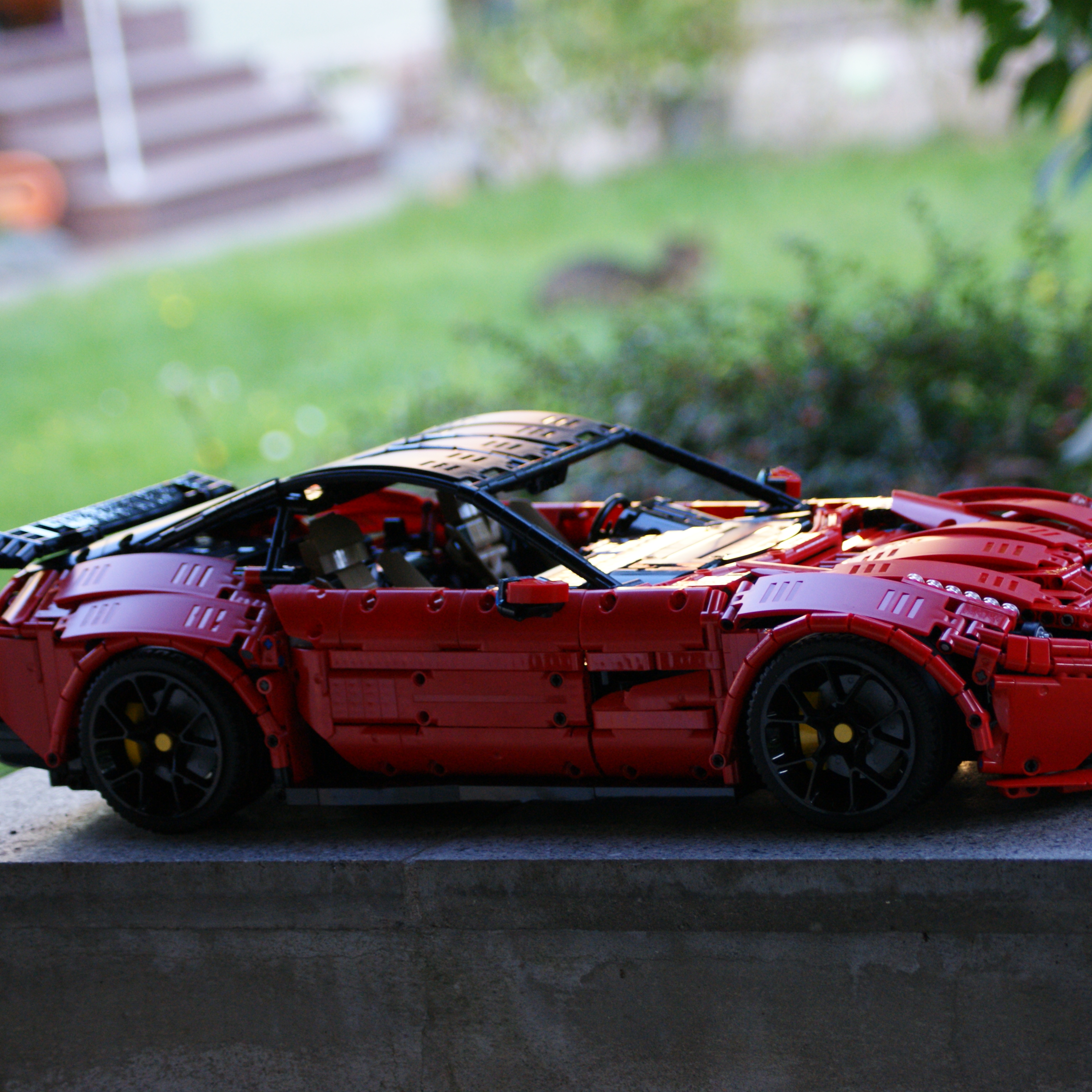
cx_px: 595
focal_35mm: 115
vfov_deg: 15.2
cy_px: 546
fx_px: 4104
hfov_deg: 15.2
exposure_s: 1/80
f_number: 4
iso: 400
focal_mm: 60
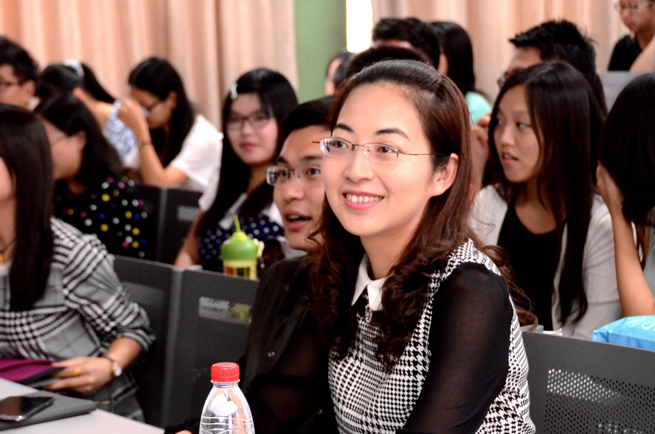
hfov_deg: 20.6
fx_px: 1798
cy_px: 286
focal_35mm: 99
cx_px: 274
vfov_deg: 13.7
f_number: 4.8
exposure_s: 1/80
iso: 3200
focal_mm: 50
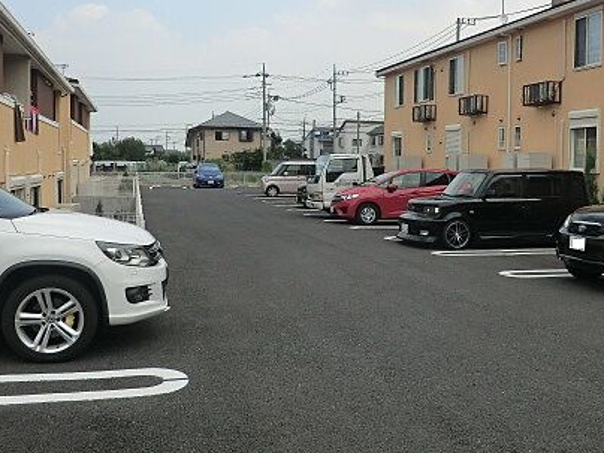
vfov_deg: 37.7
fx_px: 663
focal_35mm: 38
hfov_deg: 48.9
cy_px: 205
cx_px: 326
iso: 80
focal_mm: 4.3
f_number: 7.5
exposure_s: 1/200
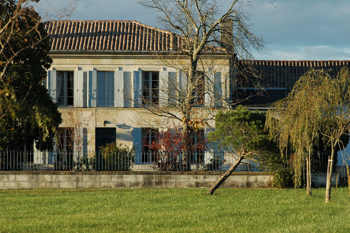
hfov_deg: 8.6
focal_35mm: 240
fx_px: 2331
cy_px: 116
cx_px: 175
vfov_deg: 5.7
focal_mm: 160
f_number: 5.6
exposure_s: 1/500
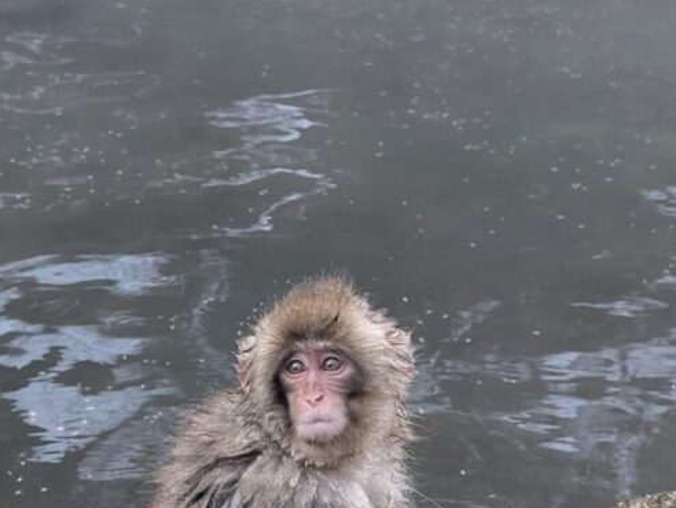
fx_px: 1994
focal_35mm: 102
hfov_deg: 19.2
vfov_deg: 14.5
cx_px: 284
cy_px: 362
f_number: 1.68
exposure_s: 1/677
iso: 415
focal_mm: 6.9
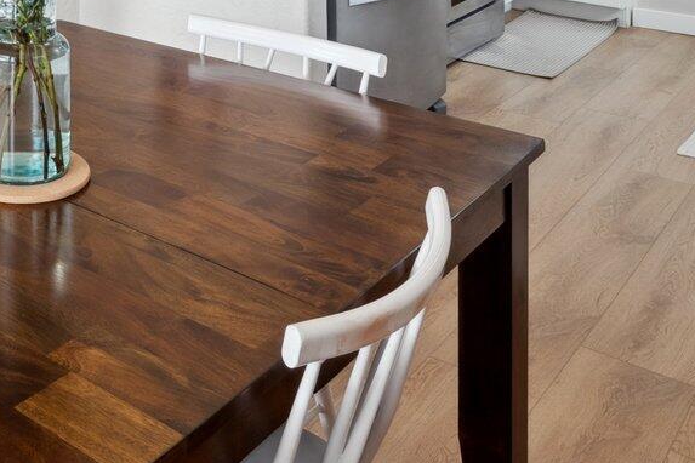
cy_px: -259
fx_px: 965
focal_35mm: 50
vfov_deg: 21.8
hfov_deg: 35.7
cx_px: -1
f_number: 8
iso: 400
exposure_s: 1/15
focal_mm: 14
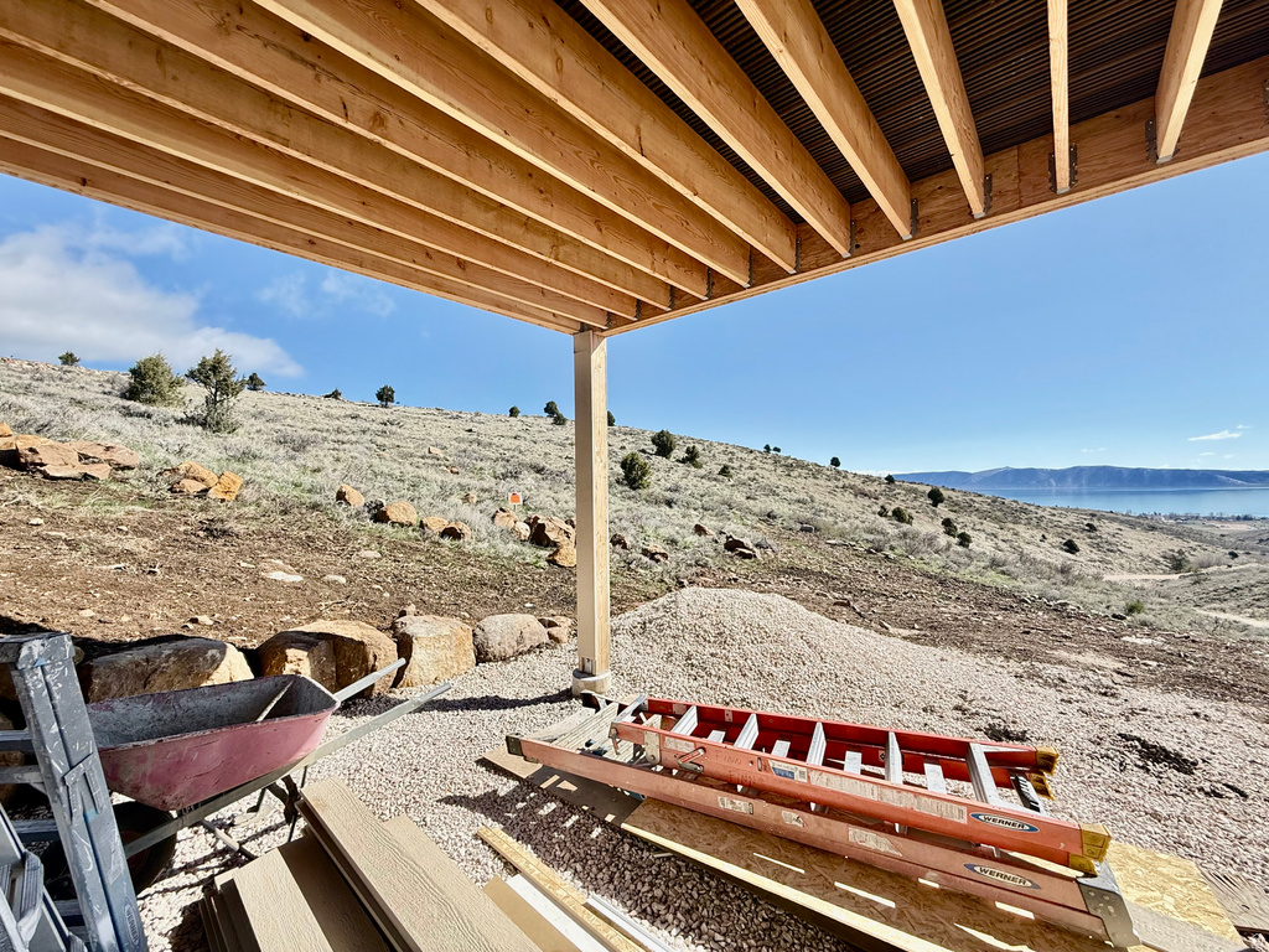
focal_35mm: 14
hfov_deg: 102.1
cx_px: 634
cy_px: 476
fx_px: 513
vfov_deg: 85.7
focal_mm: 2.22
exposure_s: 1/841
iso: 64
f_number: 2.2
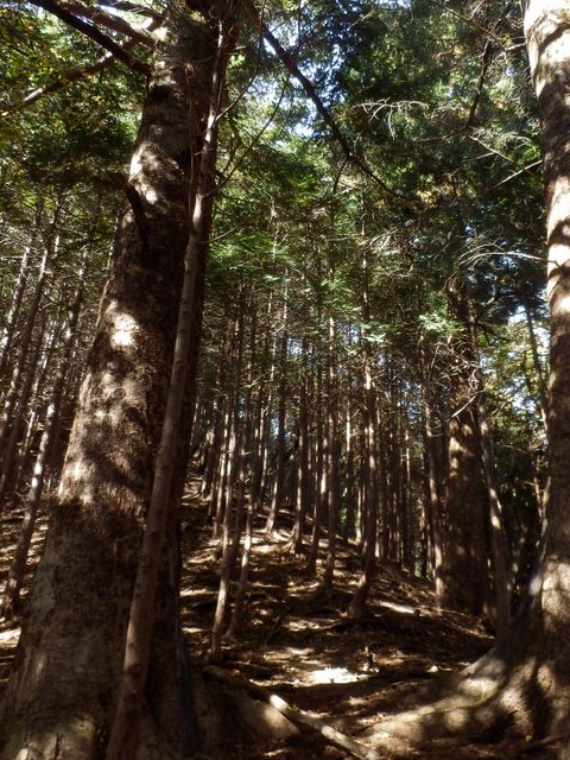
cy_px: 306
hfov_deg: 46.5
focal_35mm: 30
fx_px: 659
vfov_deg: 59.5
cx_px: 350
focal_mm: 4.2
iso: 80
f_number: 3
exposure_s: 1/40
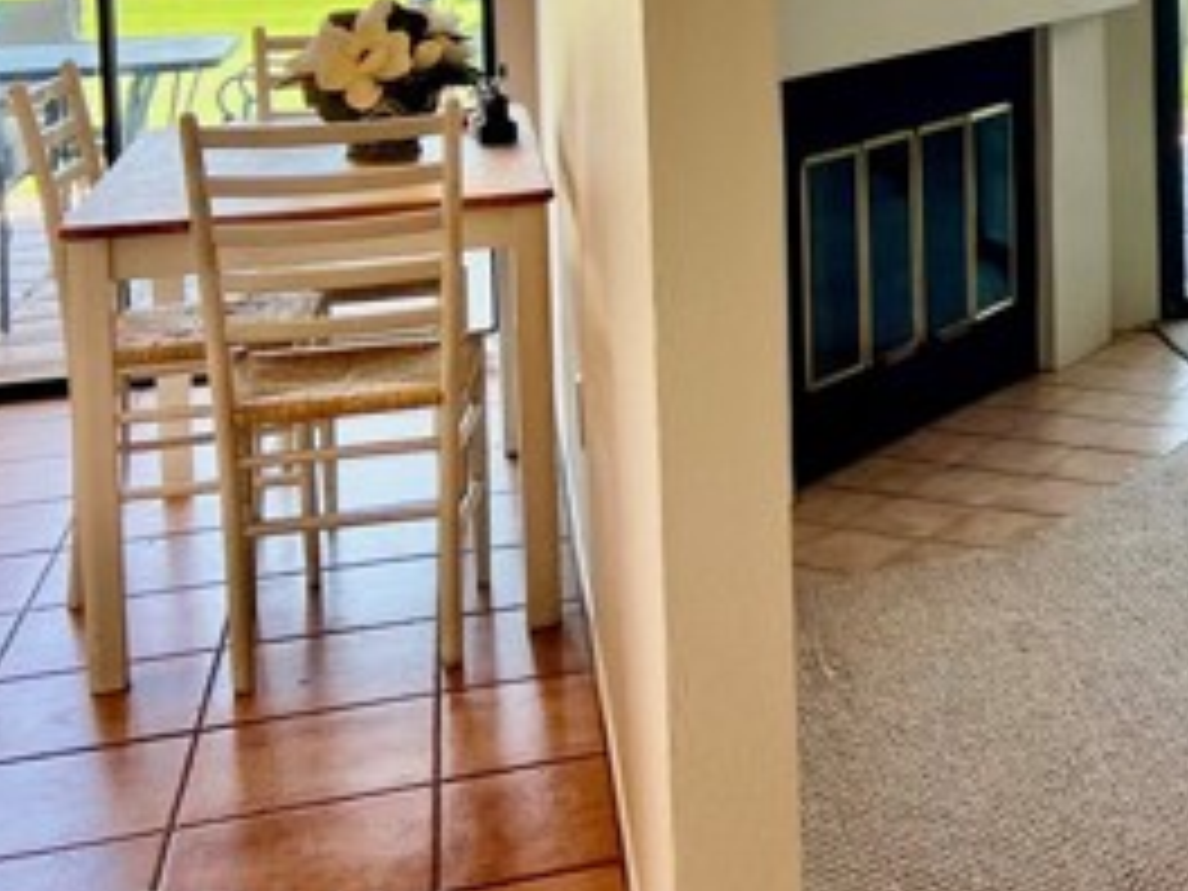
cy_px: -81
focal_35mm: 63
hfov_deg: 28.3
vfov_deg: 22.1
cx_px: 1264
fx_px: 2162
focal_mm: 5.7
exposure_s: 1/389
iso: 50
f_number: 1.5
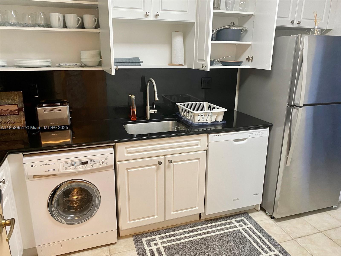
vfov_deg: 53.1
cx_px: 170
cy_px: 128
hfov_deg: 67.3
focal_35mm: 26
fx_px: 256
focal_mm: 4.25
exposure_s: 1/60
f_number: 1.8
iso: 160
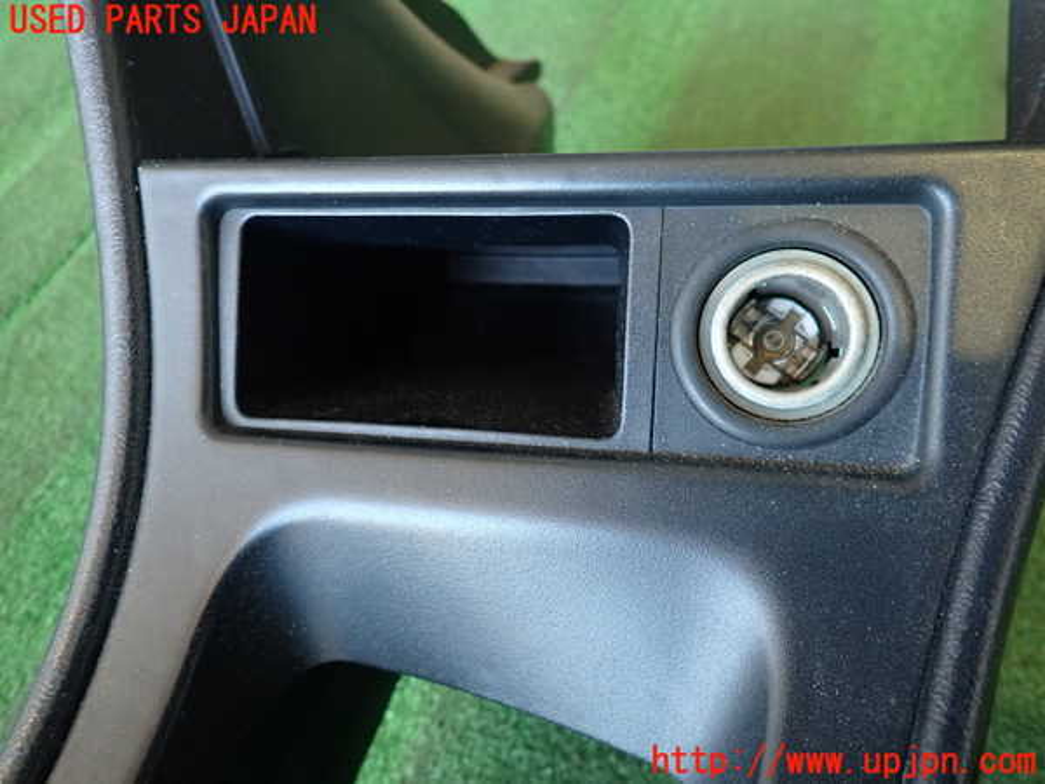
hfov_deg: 69.4
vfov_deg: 54.9
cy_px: 392
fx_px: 755
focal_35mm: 25
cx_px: 522
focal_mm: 4.5
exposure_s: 1/30
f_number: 2
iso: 250
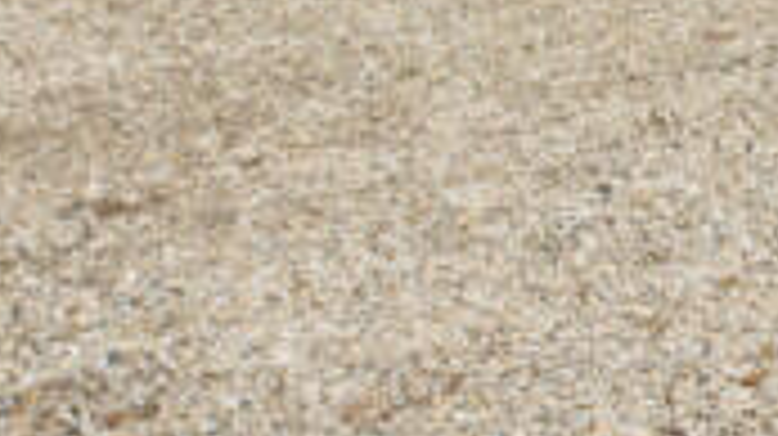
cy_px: -542
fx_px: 1917
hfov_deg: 17.6
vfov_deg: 11.2
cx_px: 1473
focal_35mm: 93
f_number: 8
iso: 100
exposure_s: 1/400
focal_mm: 15
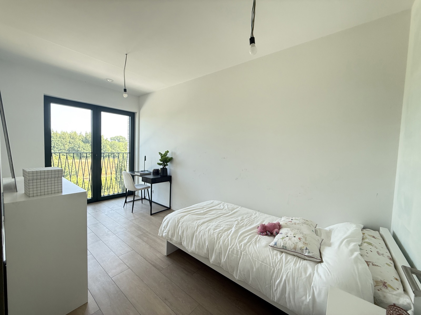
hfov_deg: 102.1
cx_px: 210
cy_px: 158
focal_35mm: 14
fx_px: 170
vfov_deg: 85.7
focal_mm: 2.22
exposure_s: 1/99
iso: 160
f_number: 2.2
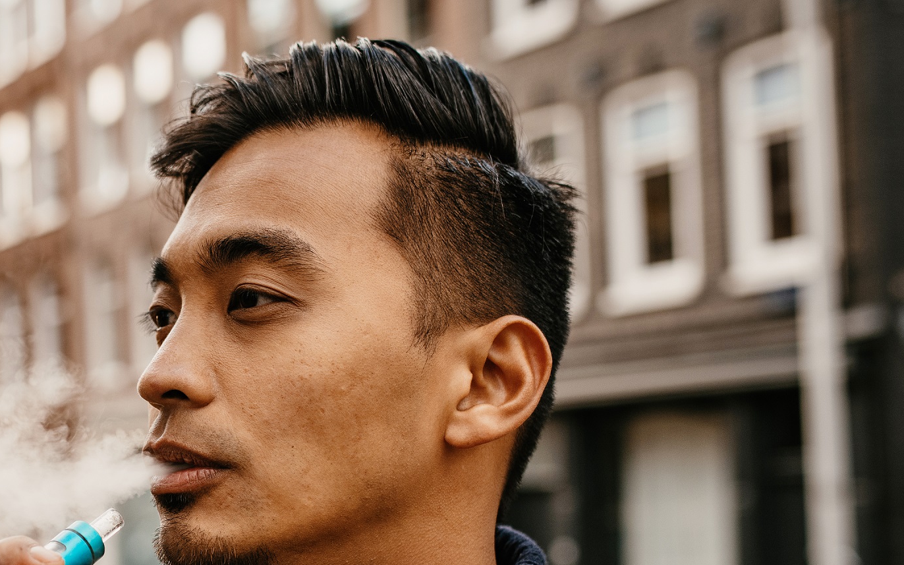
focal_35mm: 78
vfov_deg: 16.6
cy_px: 479
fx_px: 1921
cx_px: 47
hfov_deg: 25.4
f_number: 2.8
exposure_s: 1/400
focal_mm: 35
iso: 160
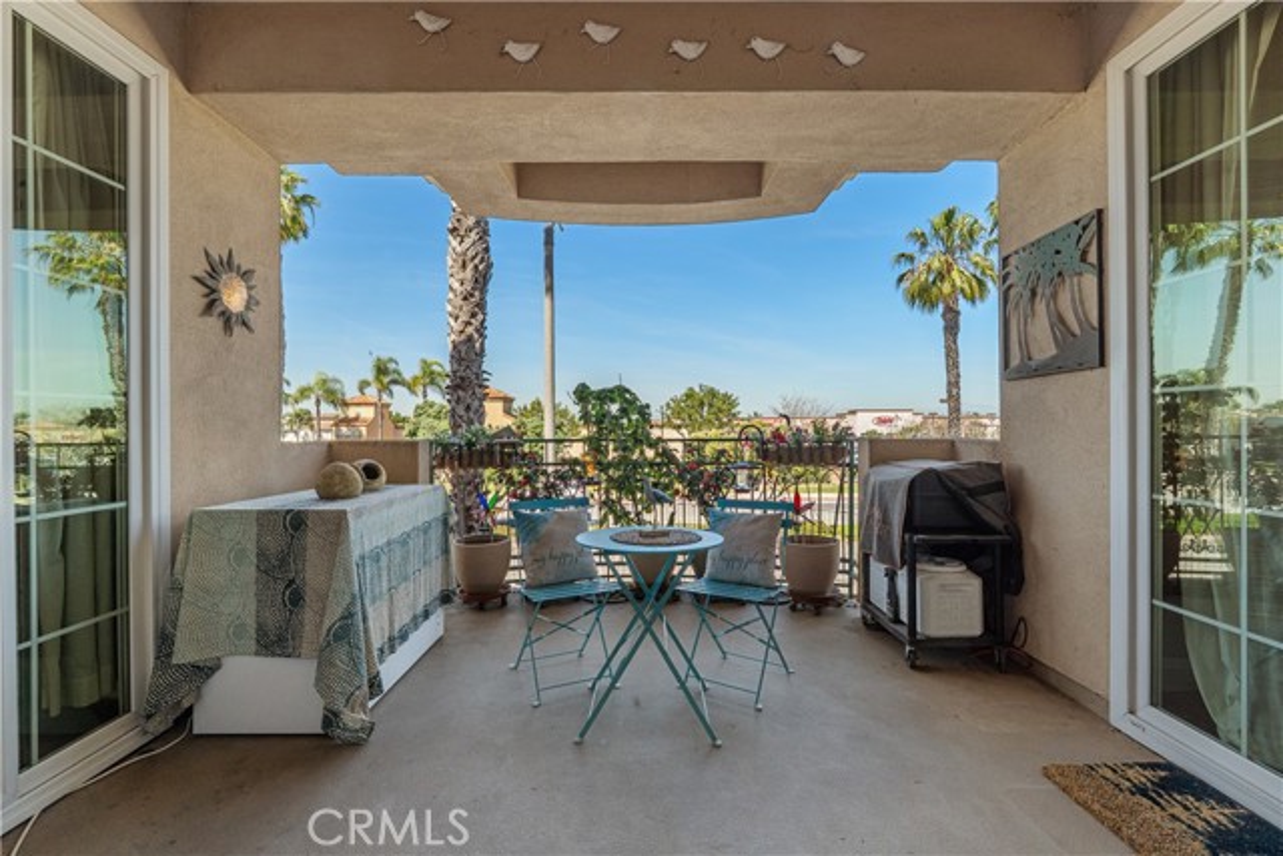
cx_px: 642
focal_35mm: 16
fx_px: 570
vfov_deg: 73.8
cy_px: 428
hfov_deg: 96.7
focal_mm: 16
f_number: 9
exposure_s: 1/80
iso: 800
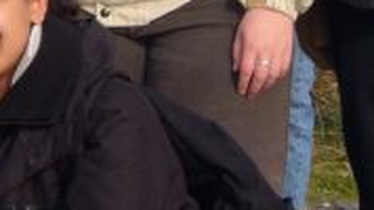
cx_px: -38
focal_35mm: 399
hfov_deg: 5.4
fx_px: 3956
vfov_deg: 3.0
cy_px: -176
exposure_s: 1/400
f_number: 5.6
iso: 80
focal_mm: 16.8
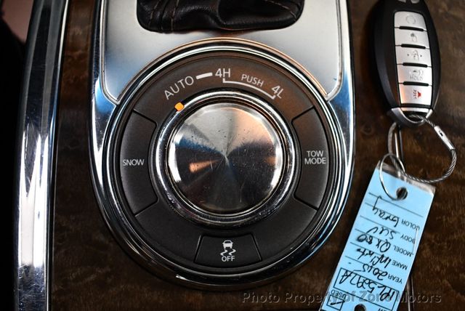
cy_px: 156
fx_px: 465
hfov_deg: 53.1
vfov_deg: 36.9
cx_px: 232
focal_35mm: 36
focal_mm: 18
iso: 2200
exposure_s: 1/125
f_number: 3.5
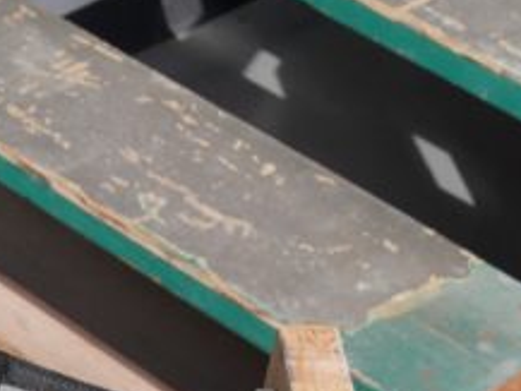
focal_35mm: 167
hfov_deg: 11.3
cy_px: 612
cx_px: -271
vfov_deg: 8.7
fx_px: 2515
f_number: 6.3
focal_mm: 26
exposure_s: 1/200
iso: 200
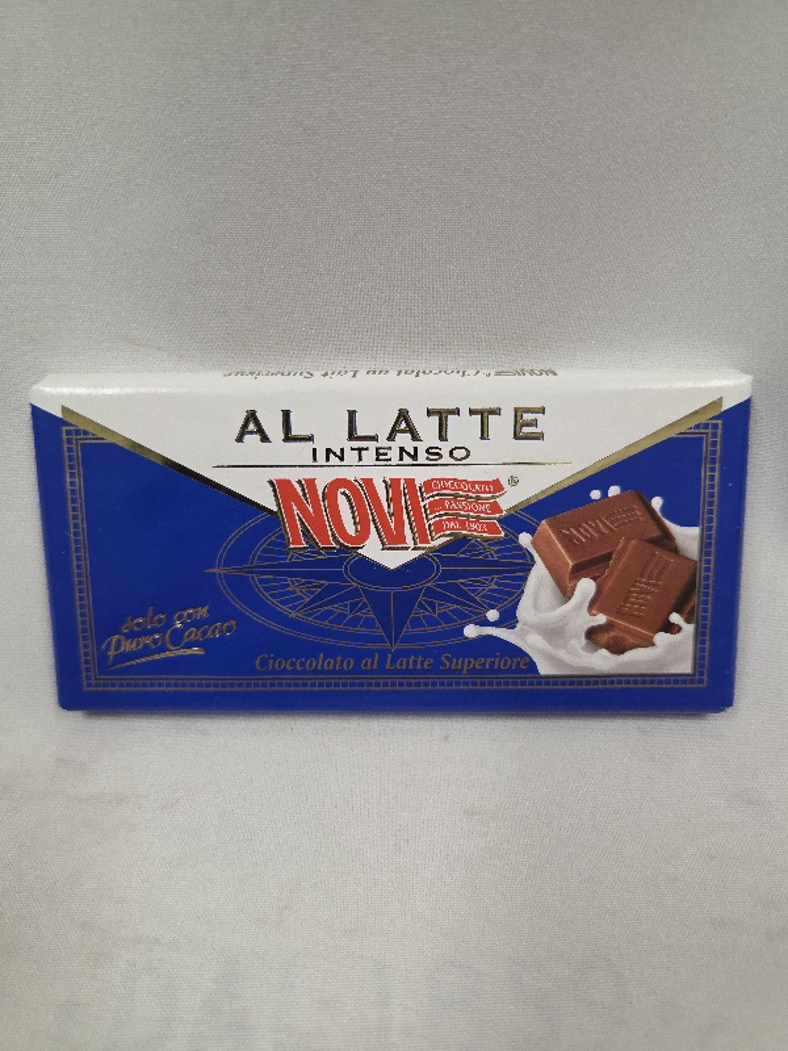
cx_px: 394
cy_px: 526
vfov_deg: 73.9
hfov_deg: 58.9
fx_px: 698
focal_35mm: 23
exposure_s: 1/101
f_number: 1.7
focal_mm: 6.3
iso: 400
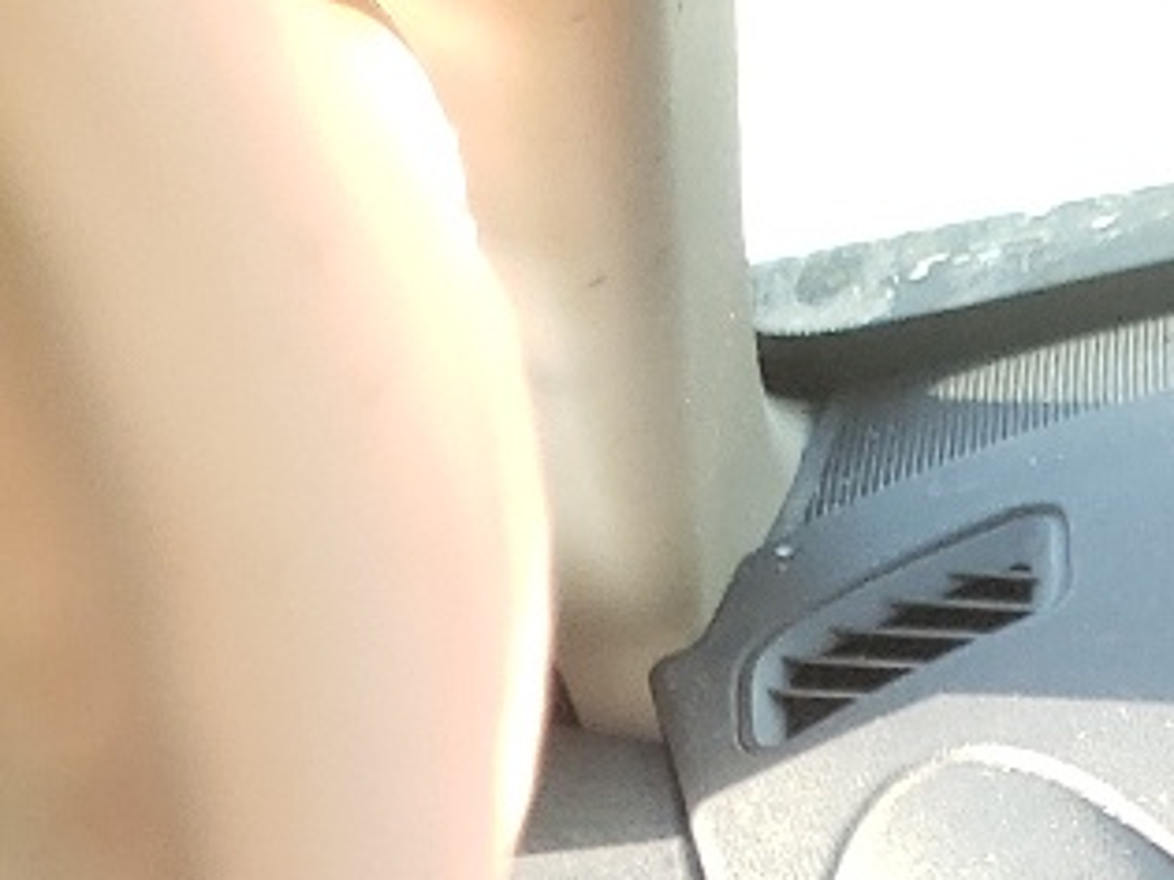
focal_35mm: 132
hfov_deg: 11.7
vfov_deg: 9.8
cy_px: 2137
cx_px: 2978
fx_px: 4475
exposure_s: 1/135
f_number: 1.5
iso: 50
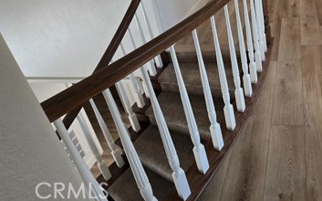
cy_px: -16
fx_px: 219
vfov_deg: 40.6
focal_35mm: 25
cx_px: 273
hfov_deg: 63.9
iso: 125
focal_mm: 2.2
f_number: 2.2
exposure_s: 1/60
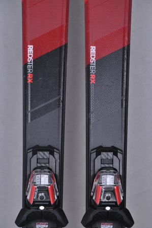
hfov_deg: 8.7
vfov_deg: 13.1
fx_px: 1000
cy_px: 114
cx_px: 76
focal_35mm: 158
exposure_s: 1/125
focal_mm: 105
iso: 3200
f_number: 9.5
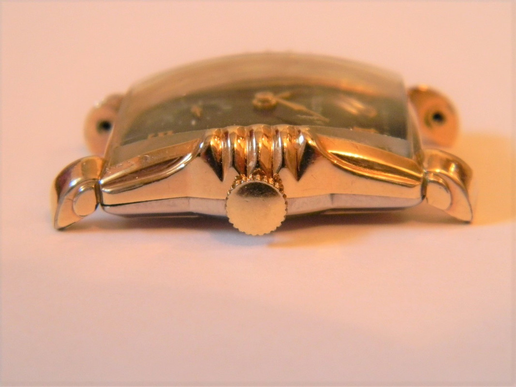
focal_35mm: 83
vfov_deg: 17.8
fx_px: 1237
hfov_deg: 23.6
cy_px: 194
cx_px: 258
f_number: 4.5
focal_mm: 15.1
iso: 400
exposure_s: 1/7.7
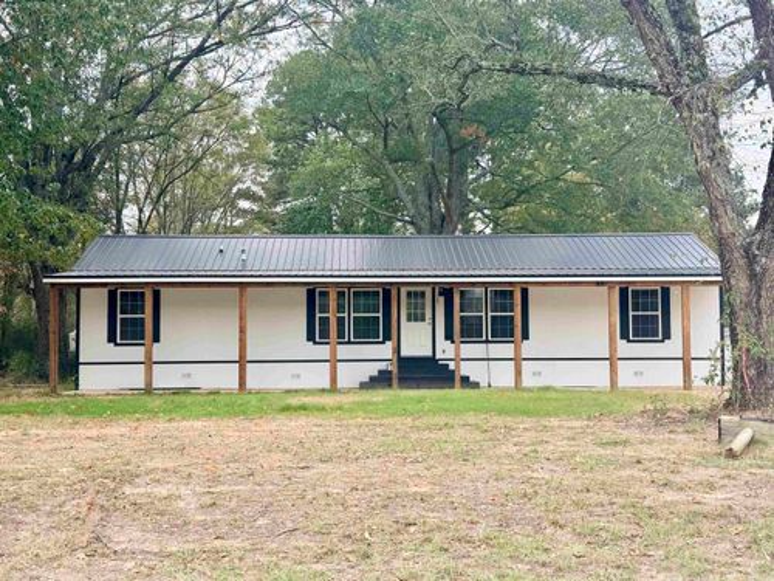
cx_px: 387
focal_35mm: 48
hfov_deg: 39.7
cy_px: 290
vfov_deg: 30.3
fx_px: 1073
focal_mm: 6.76
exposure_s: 1/538
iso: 80
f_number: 1.78
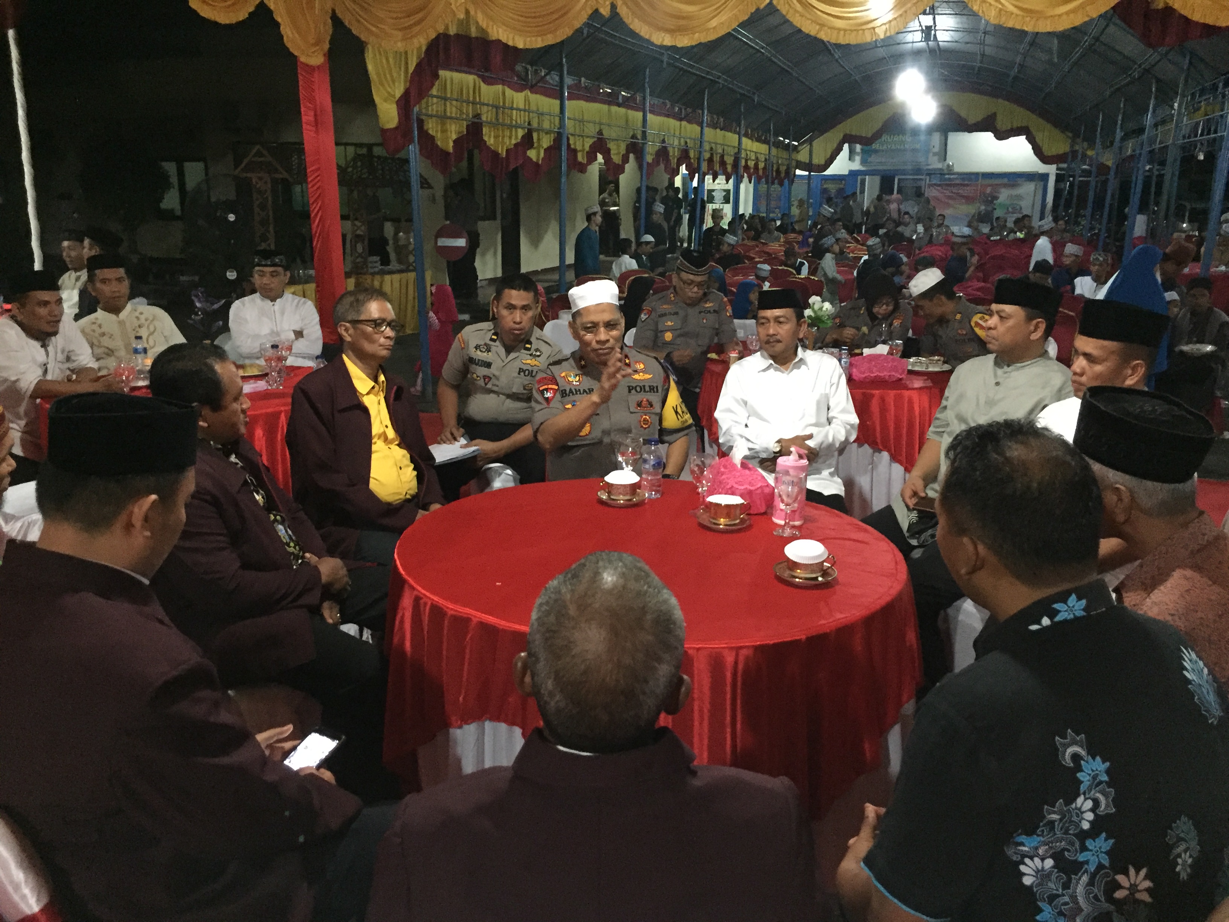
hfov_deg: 61.7
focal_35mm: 29
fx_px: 1030
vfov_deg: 48.2
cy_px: 461
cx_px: 614
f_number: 2.2
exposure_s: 1/17
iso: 400
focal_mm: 4.15
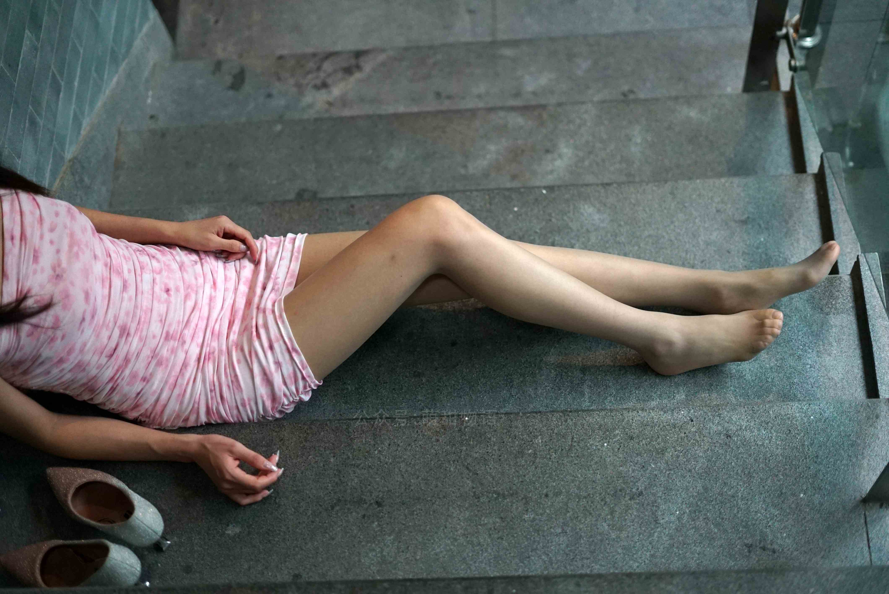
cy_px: 297
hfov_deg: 39.6
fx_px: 1235
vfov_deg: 27.0
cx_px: 444
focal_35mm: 50
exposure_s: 1/1000
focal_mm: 50
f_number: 1.8
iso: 3200
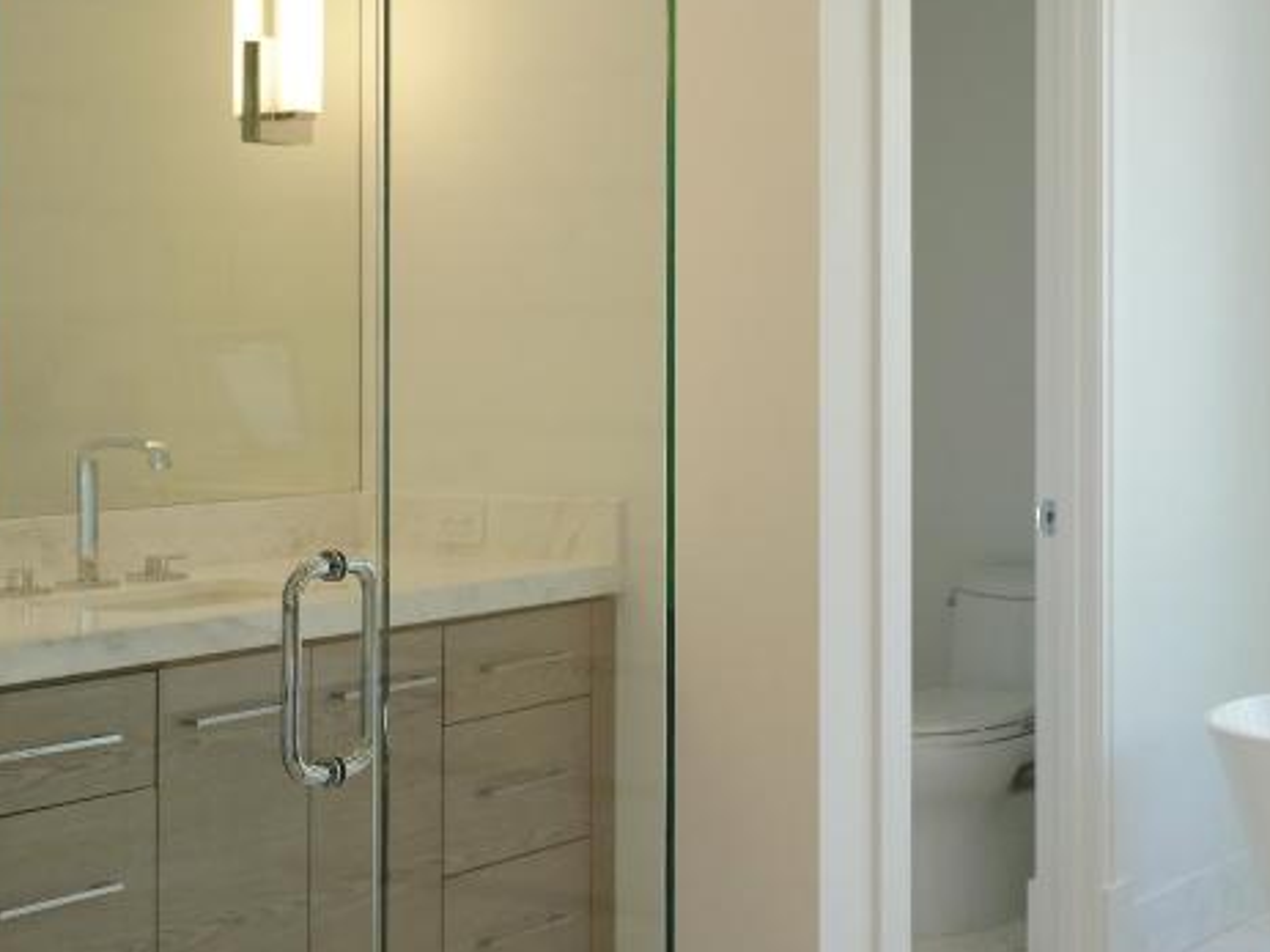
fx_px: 2457
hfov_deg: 28.8
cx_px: 809
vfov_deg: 21.9
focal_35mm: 67
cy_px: 406
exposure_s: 1/800
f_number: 3.5
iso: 800
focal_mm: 28
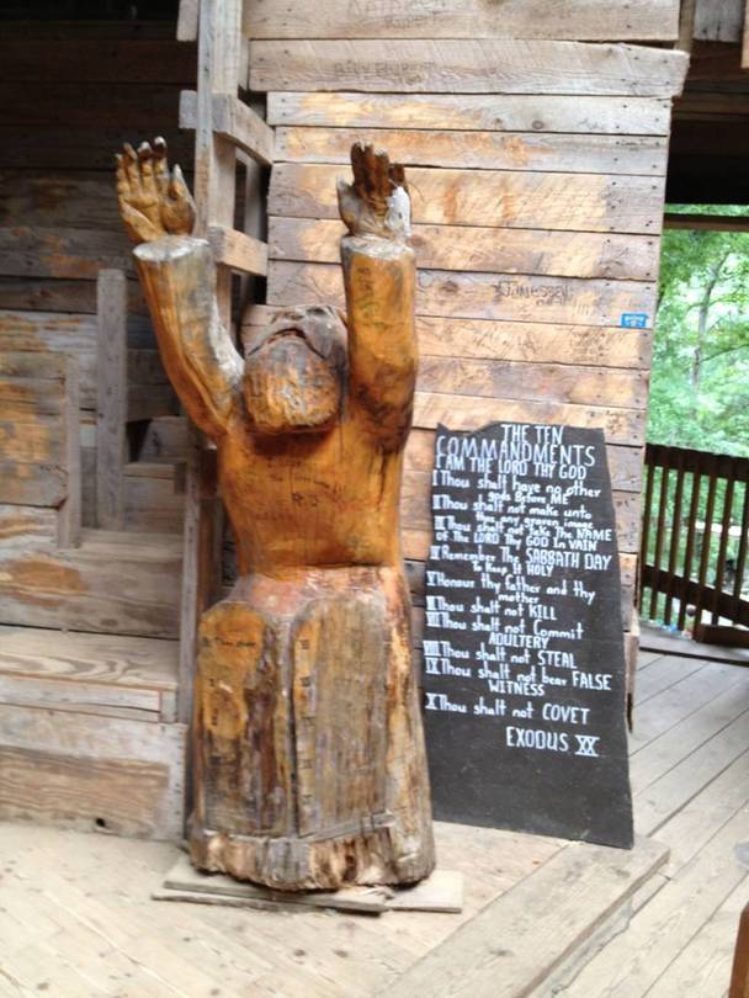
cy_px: 499
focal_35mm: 35
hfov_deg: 40.7
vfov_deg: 52.6
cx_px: 374
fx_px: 1009
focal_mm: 4.28
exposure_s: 1/20
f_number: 2.4
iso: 100
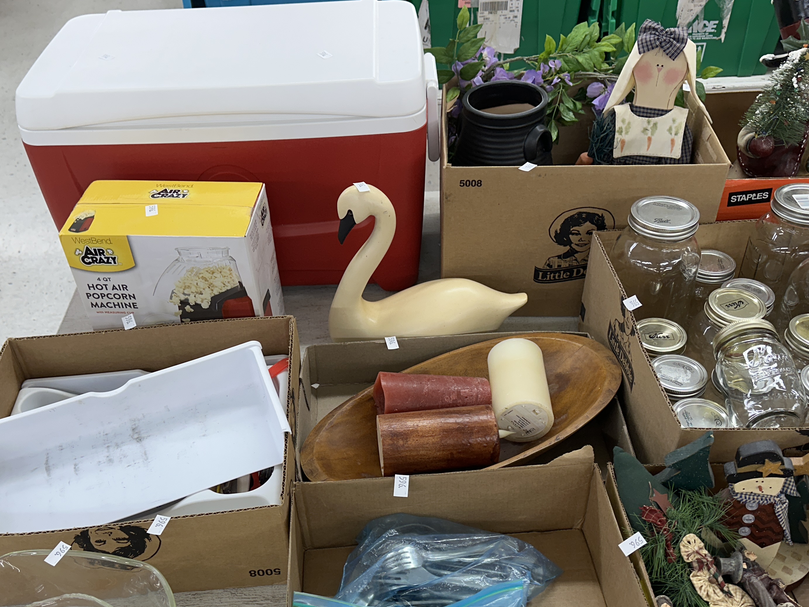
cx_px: 365
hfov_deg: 52.5
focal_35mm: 35
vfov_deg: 40.4
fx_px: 818
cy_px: 383
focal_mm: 6.86
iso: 100
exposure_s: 1/120
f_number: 1.78
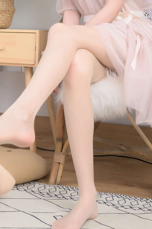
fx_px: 526
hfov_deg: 16.4
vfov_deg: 23.8
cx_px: 59
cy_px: 25
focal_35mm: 83
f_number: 6.3
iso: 320
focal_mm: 42
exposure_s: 1/160
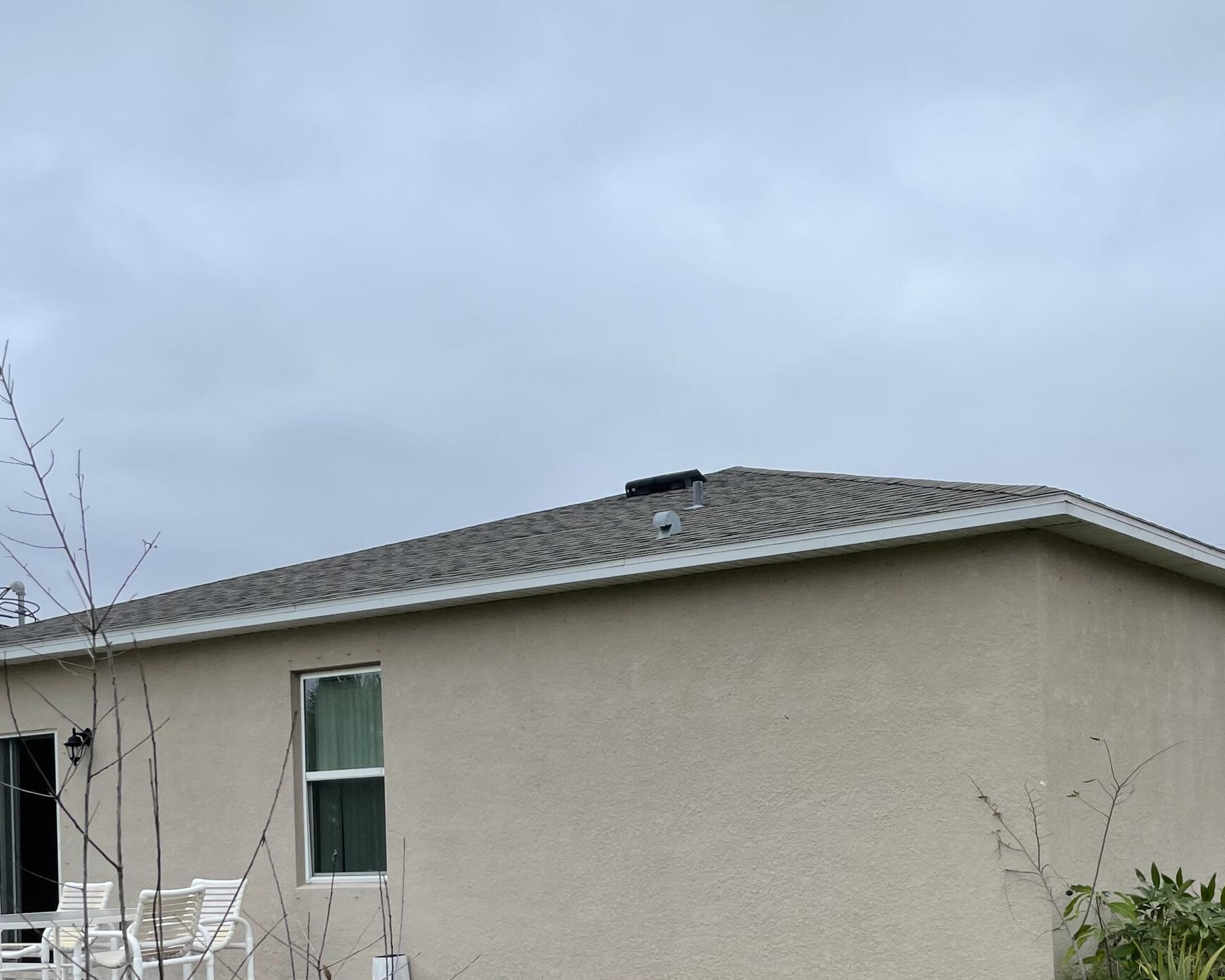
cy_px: 775
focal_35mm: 44
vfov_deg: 33.2
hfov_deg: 41.5
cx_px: 811
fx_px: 1595
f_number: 1.6
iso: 32
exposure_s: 1/1082
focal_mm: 4.2
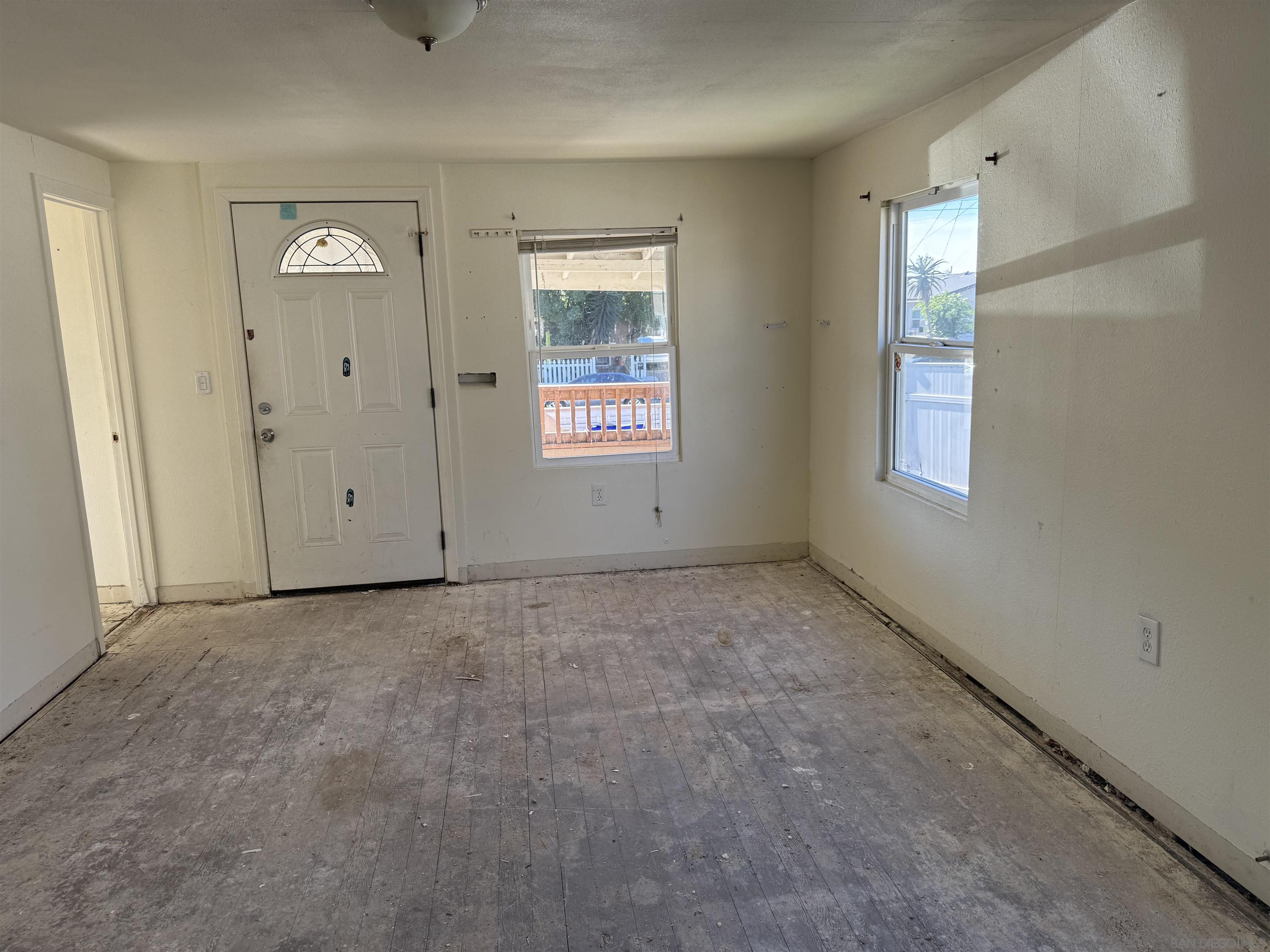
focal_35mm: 24
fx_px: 881
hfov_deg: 71.6
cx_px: 635
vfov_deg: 56.8
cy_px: 476
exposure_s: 1/263
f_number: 1.78
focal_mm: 6.76
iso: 100
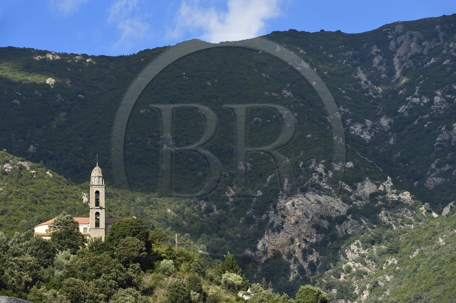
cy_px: 152
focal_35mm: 135
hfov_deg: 15.2
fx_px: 1709
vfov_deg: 10.1
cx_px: 228
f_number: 9
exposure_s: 1/400
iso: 200
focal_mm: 135
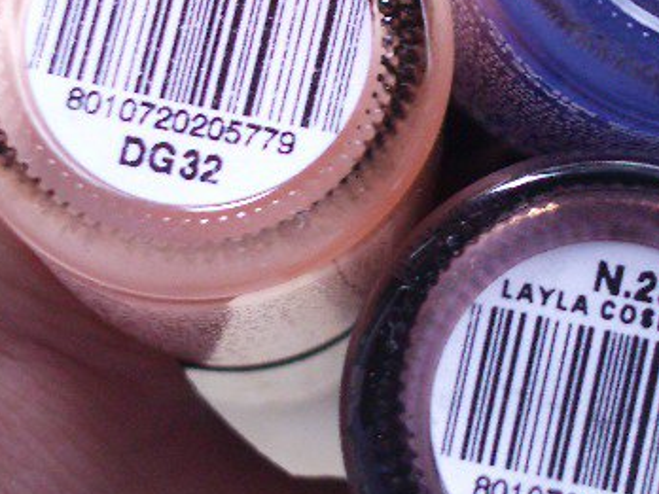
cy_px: 140
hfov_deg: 17.2
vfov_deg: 13.0
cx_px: 502
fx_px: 2170
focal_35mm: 114
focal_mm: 10.2
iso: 200
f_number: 3.5
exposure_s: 1/25
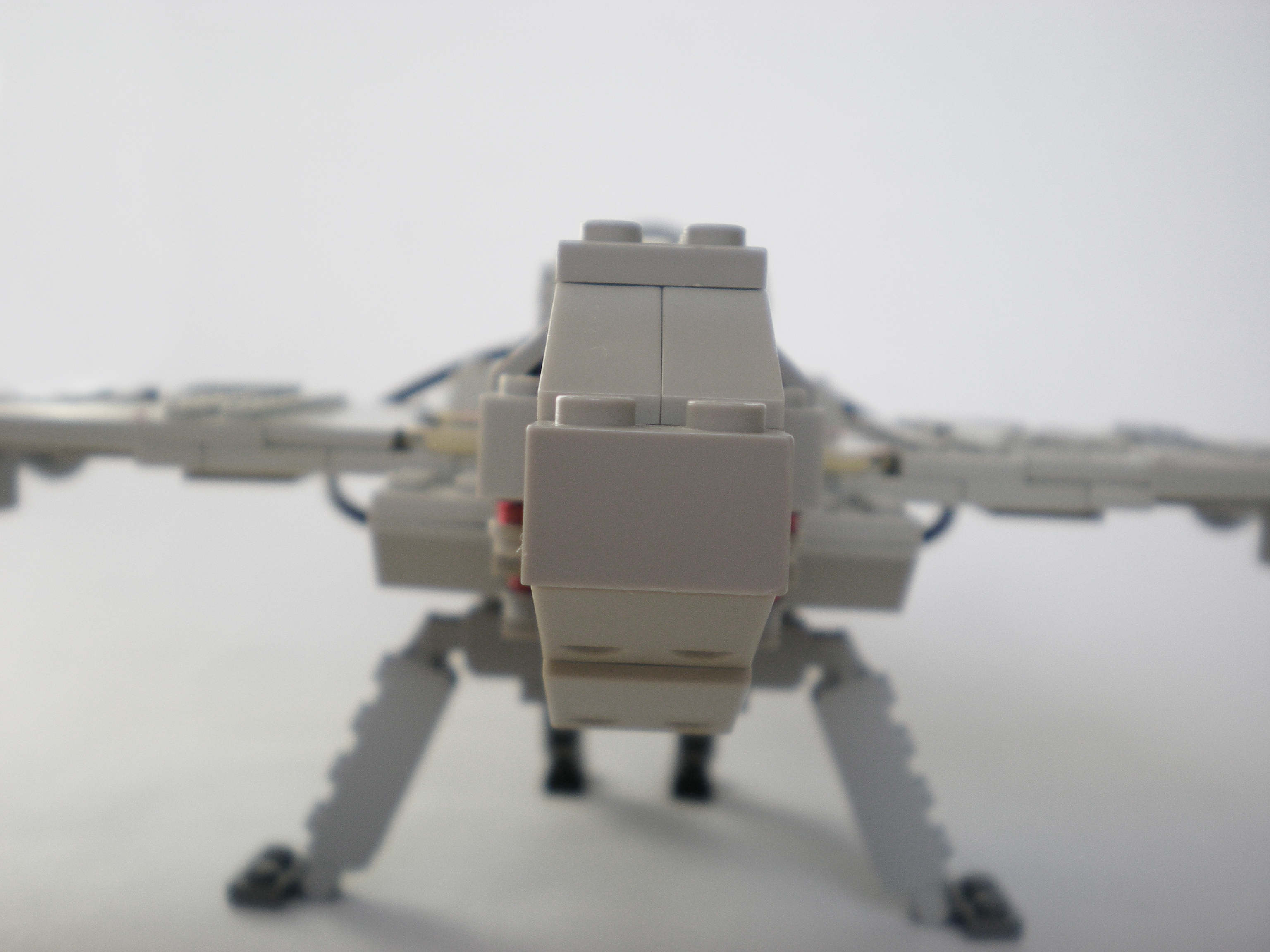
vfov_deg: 37.7
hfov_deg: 49.0
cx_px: 635
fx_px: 1394
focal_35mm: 38
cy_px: 476
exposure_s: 1/89
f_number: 3.1
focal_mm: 6.3
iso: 50
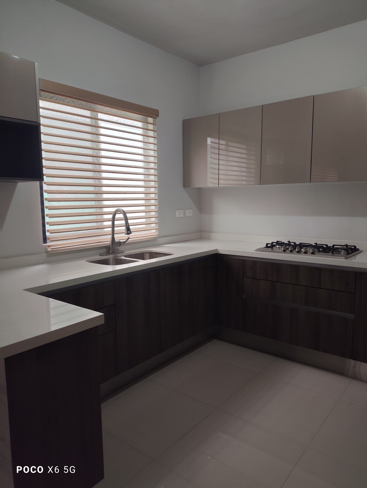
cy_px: 244
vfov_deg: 69.4
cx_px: 184
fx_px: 353
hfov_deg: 54.9
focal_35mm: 25
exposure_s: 1/40
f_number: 1.79
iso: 80
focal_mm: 4.71
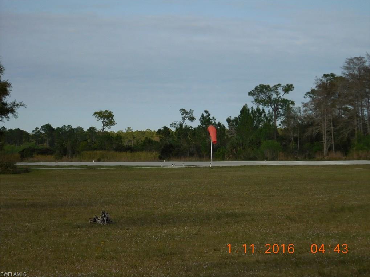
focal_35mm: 172
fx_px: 1839
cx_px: 186
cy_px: 138
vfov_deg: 8.6
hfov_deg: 11.5
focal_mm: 30.7
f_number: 5.5
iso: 125
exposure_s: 1/800
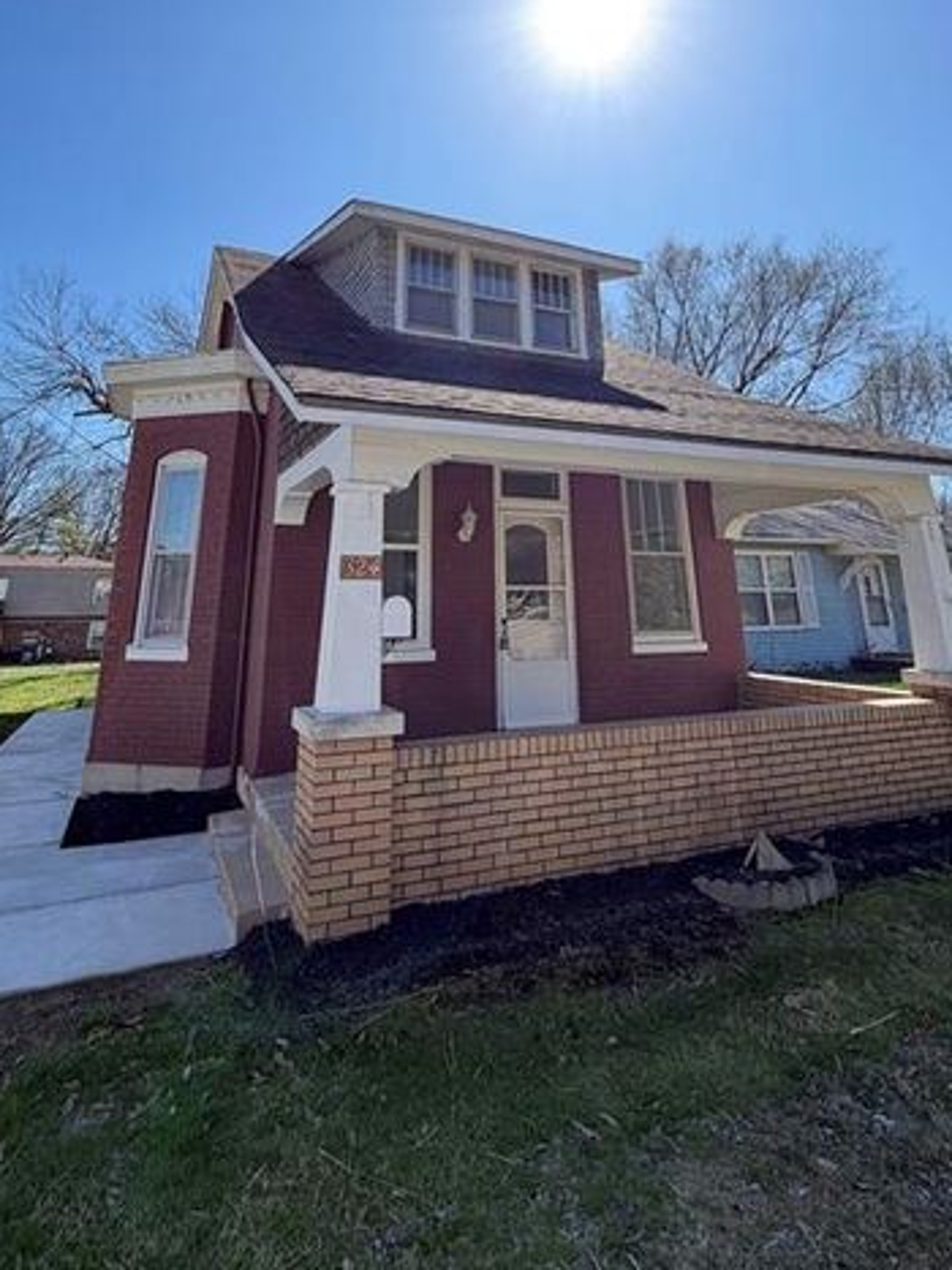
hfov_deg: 65.9
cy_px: 371
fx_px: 734
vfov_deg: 77.6
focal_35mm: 20
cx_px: 457
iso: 50
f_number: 2.2
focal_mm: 2.22
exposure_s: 1/361
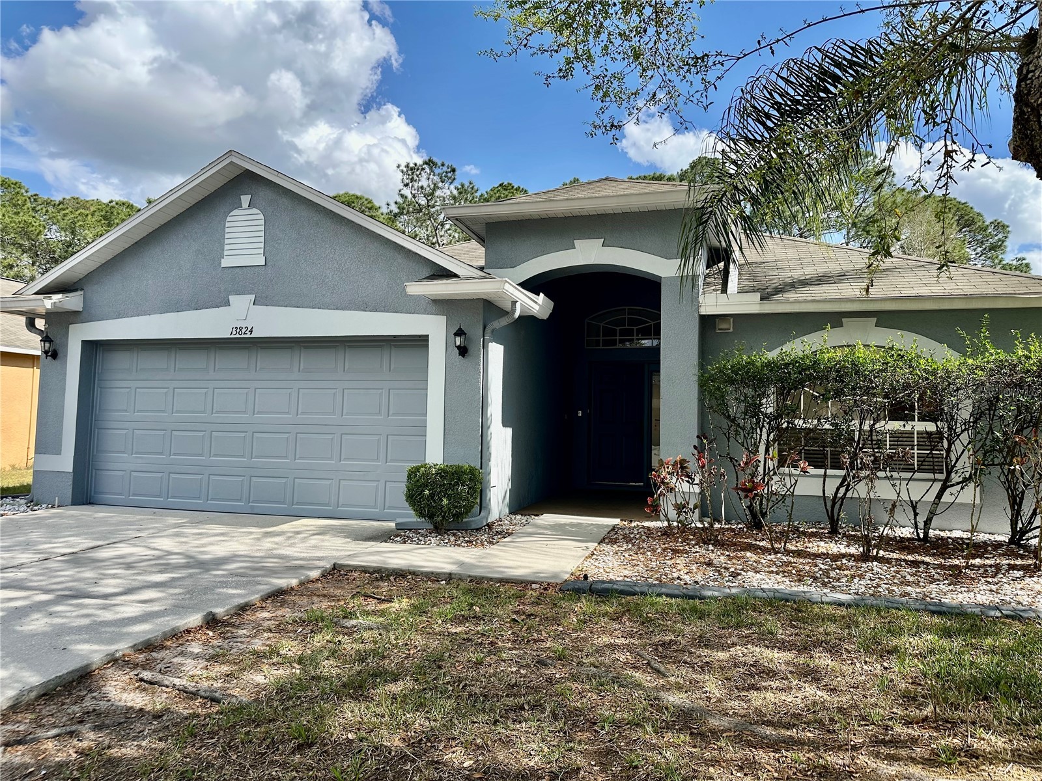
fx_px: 722
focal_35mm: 24
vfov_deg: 56.8
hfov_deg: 71.6
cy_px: 390
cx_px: 521
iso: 80
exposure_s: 1/2070
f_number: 1.78
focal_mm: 6.86
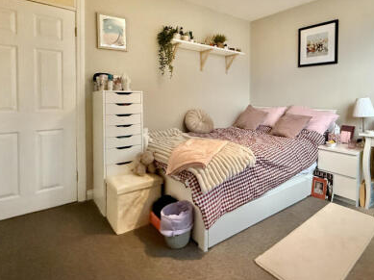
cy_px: 101
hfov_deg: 77.9
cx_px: 228
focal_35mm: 21
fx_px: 227
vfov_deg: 62.2
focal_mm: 2.22
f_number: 2.2
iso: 1000
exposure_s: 1/60
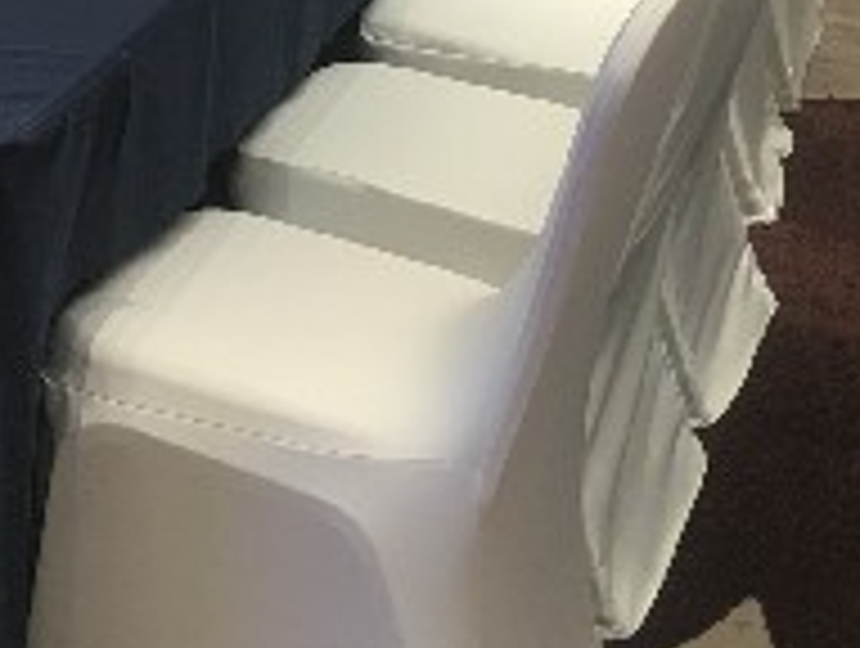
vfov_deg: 14.5
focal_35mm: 97
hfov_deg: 19.1
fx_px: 2414
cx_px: -167
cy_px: -261
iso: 32
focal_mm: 4.15
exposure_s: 1/17
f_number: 2.2
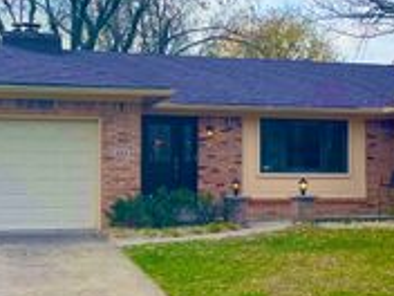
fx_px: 842
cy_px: 138
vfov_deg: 19.9
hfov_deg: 26.2
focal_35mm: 74
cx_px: 264
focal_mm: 4.2
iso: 32
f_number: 1.6
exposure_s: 1/1855
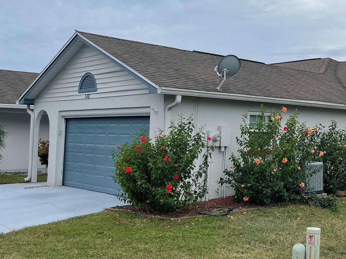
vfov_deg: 32.1
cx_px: 302
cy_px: 99
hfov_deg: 39.5
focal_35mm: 45
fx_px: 450
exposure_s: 1/1642
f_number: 1.6
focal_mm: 5.1
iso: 32
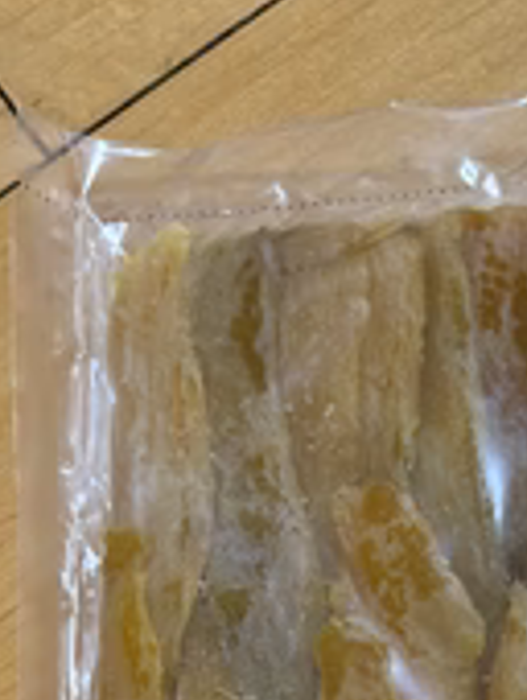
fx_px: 1235
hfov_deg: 22.7
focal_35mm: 61
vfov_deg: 28.3
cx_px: 576
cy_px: 799
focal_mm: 5.96
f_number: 1.6
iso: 160
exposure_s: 1/60
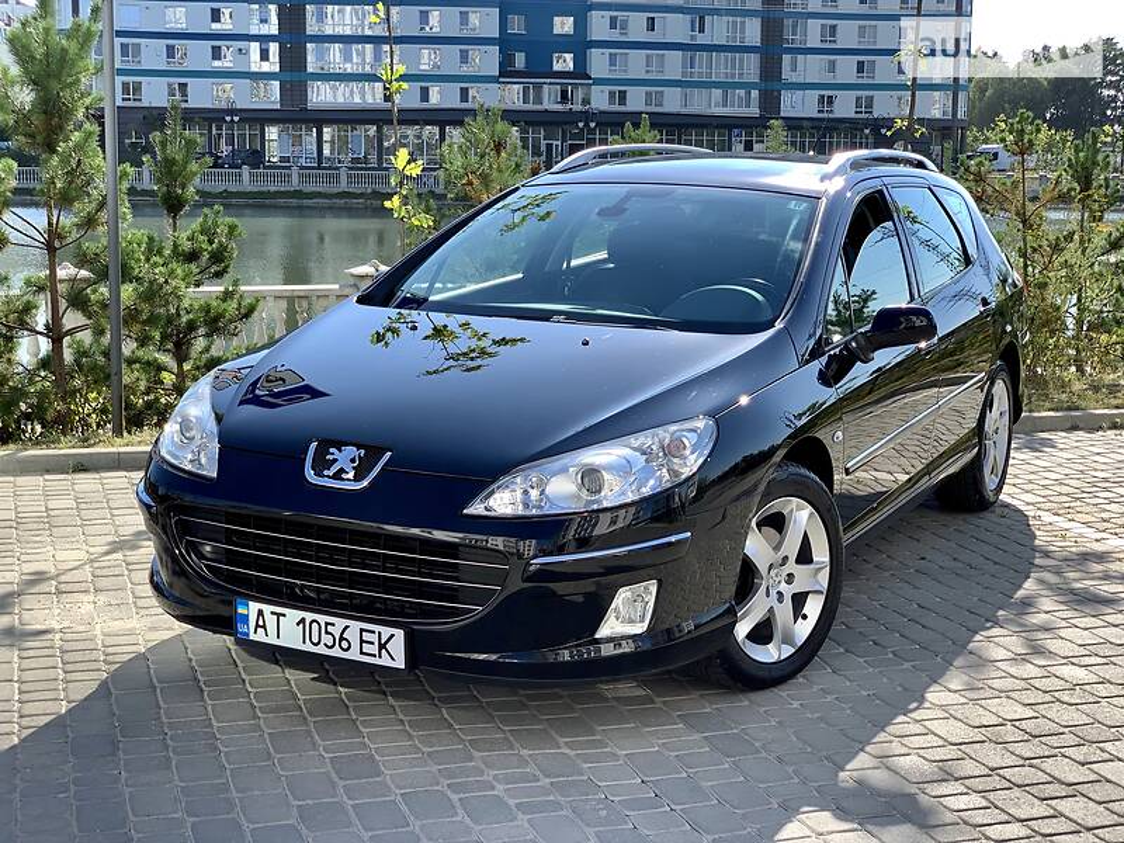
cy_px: 422
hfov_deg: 36.8
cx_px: 562
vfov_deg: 28.0
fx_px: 1688
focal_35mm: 52
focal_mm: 6
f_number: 2.4
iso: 16
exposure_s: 1/484
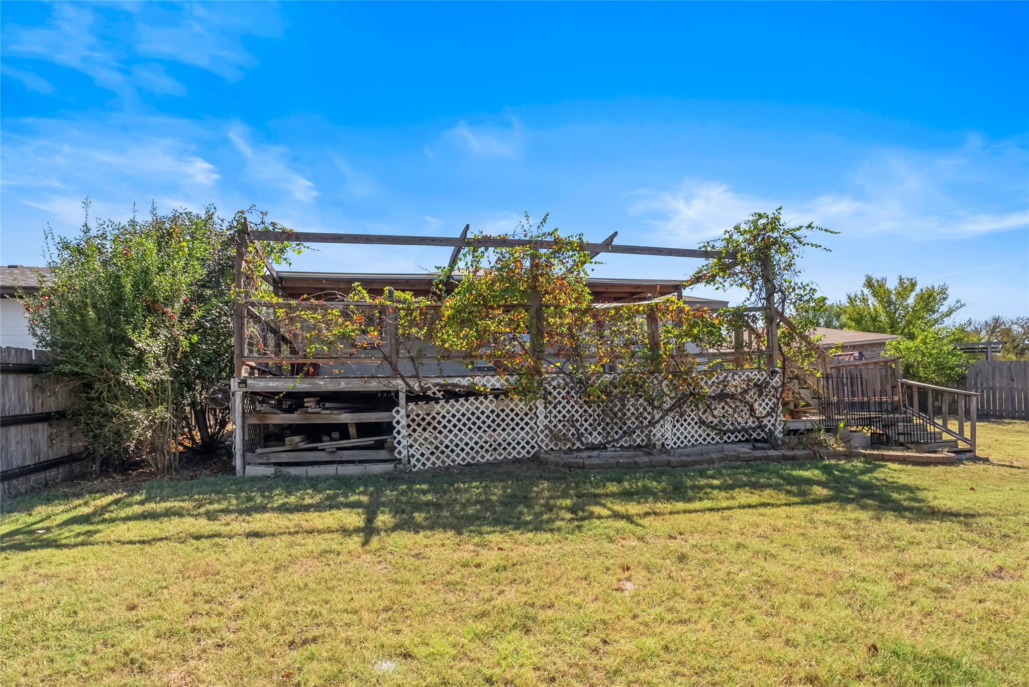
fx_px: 515
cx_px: 514
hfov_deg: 90.0
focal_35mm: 18
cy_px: 344
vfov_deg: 67.4
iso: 125
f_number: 8
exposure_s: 1/100
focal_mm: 18
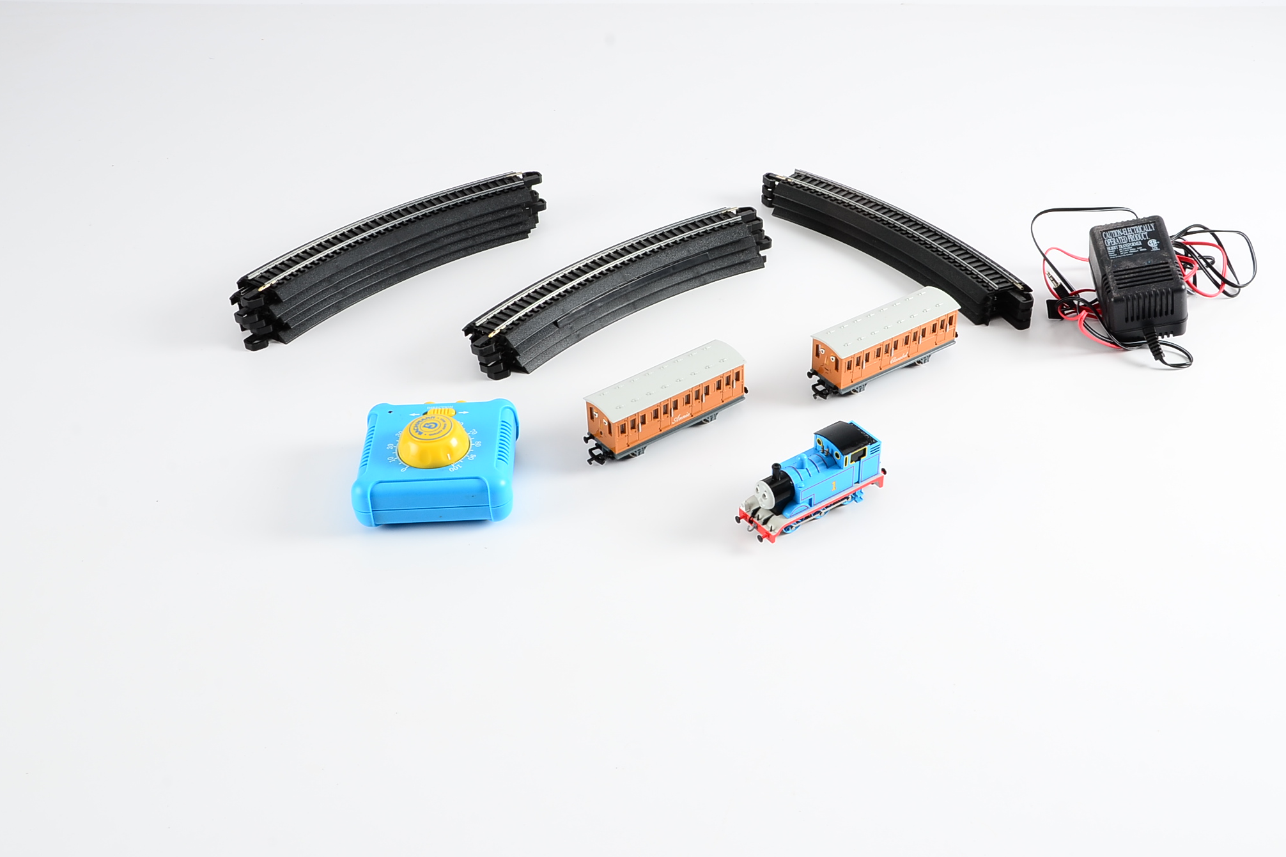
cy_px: 373
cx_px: 728
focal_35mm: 44
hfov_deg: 44.4
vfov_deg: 30.5
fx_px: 1572
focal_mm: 24
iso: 160
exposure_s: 1/125
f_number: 13
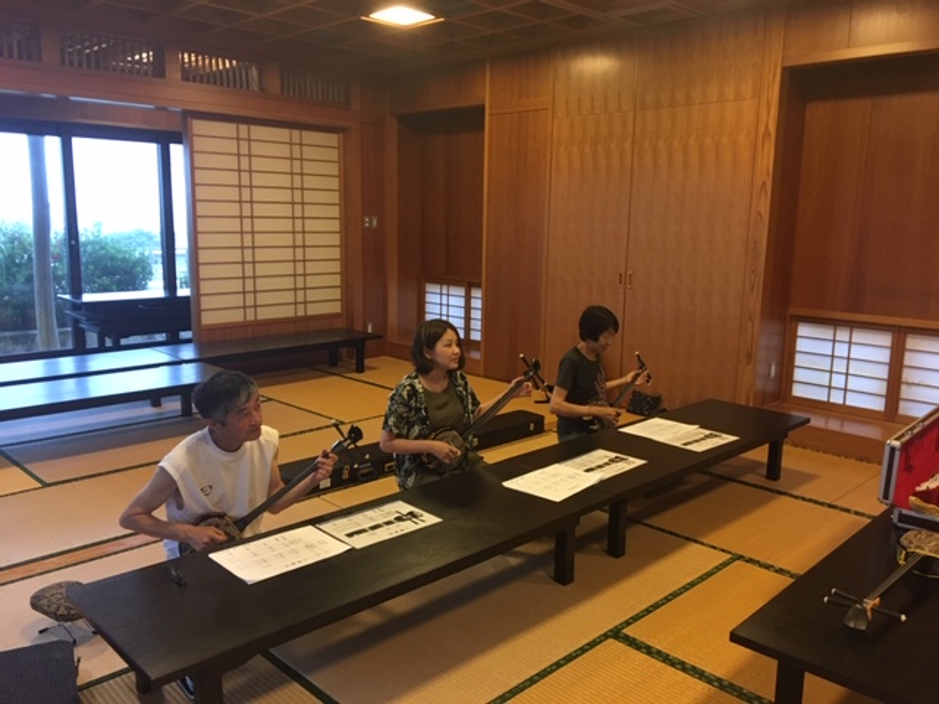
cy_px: 352
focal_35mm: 29
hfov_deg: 61.7
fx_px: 787
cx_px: 470
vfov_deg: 48.2
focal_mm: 4.15
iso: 125
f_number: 2.2
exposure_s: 1/30
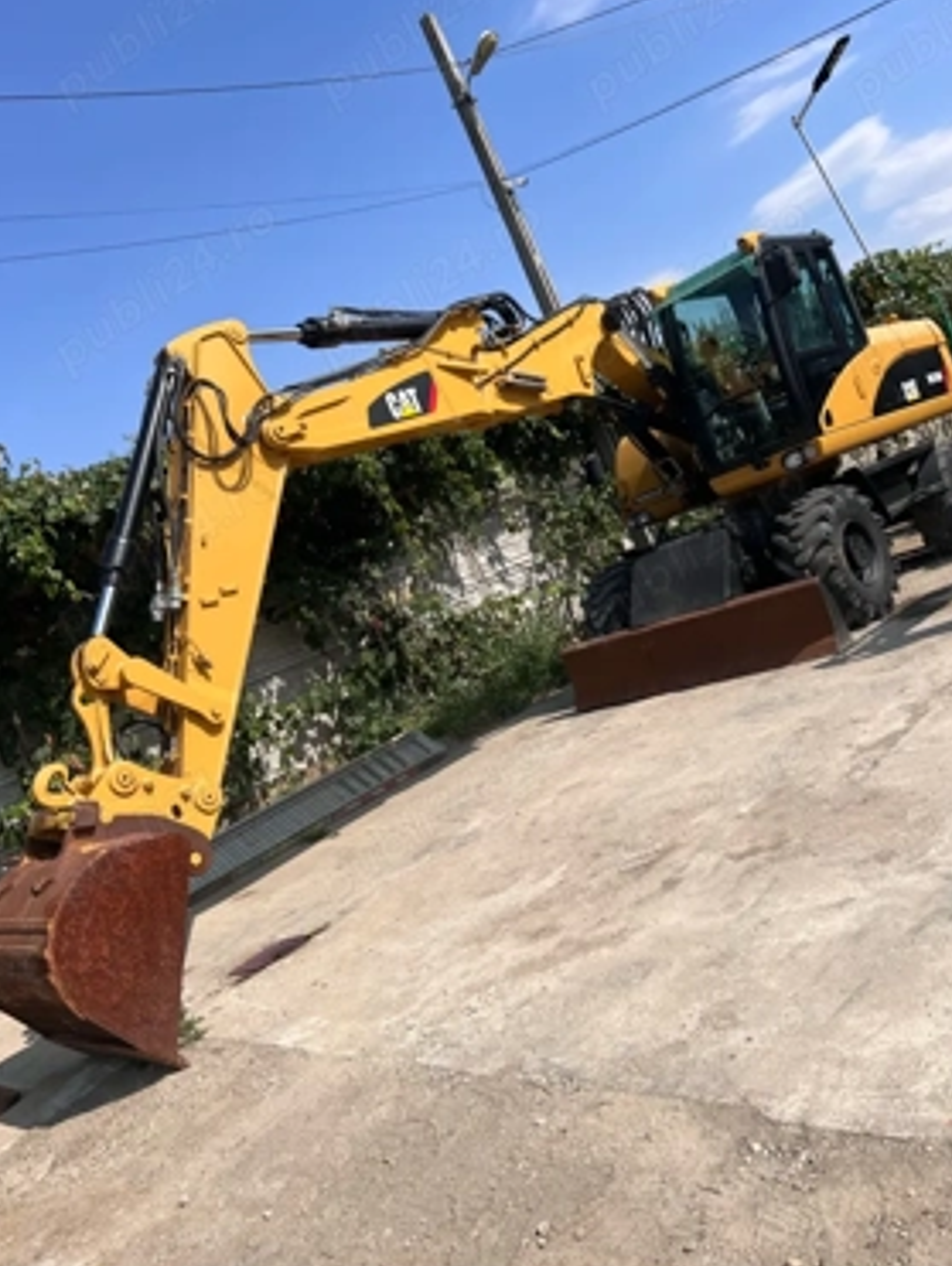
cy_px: 594
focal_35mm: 28
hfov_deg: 49.8
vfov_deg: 63.3
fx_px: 1025
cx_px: 498
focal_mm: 5.7
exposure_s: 1/5319
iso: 50
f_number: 1.5
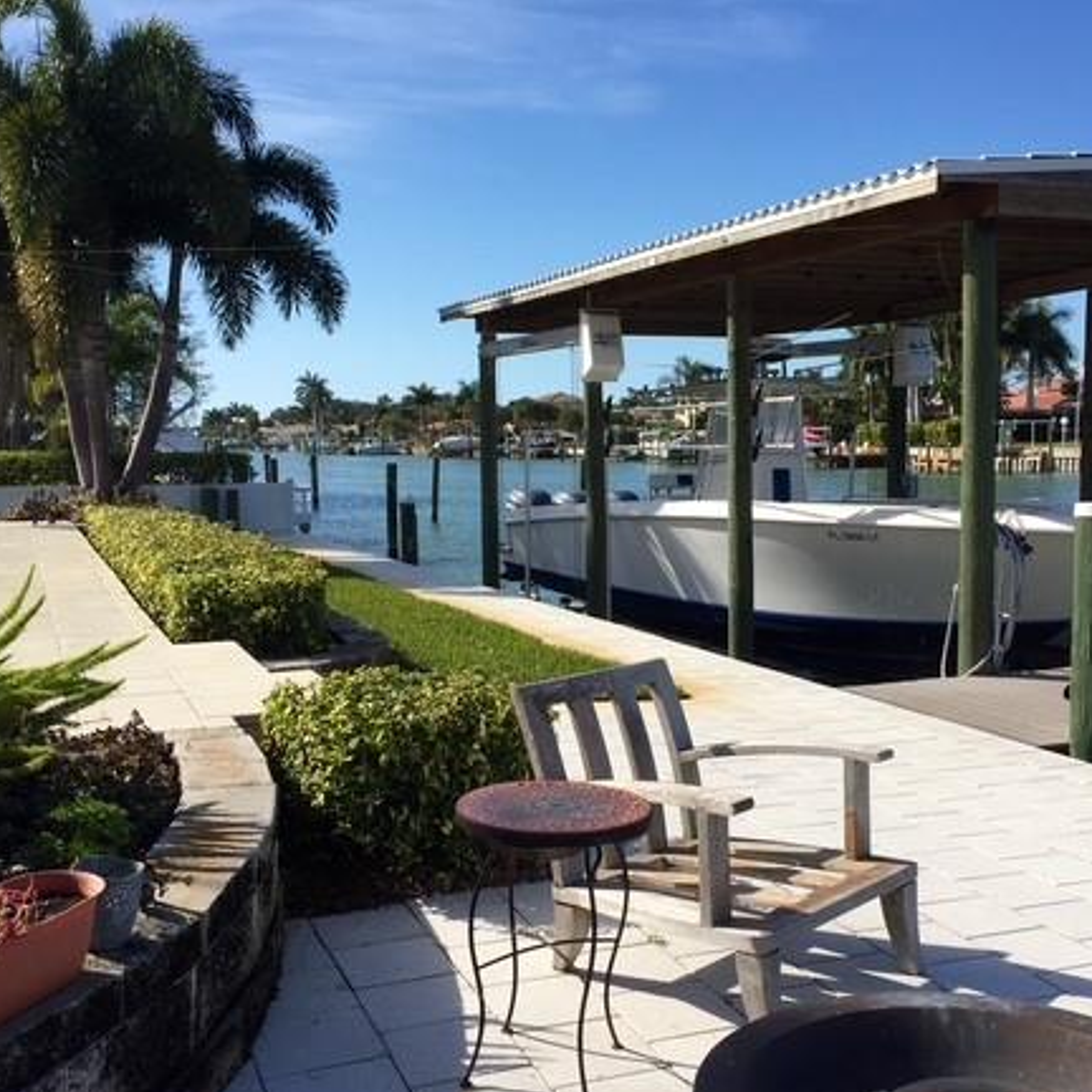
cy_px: 604
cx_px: 634
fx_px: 1356
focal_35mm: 38
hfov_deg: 43.7
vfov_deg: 43.8
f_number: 2.2
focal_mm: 4.15
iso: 32
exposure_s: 1/2326
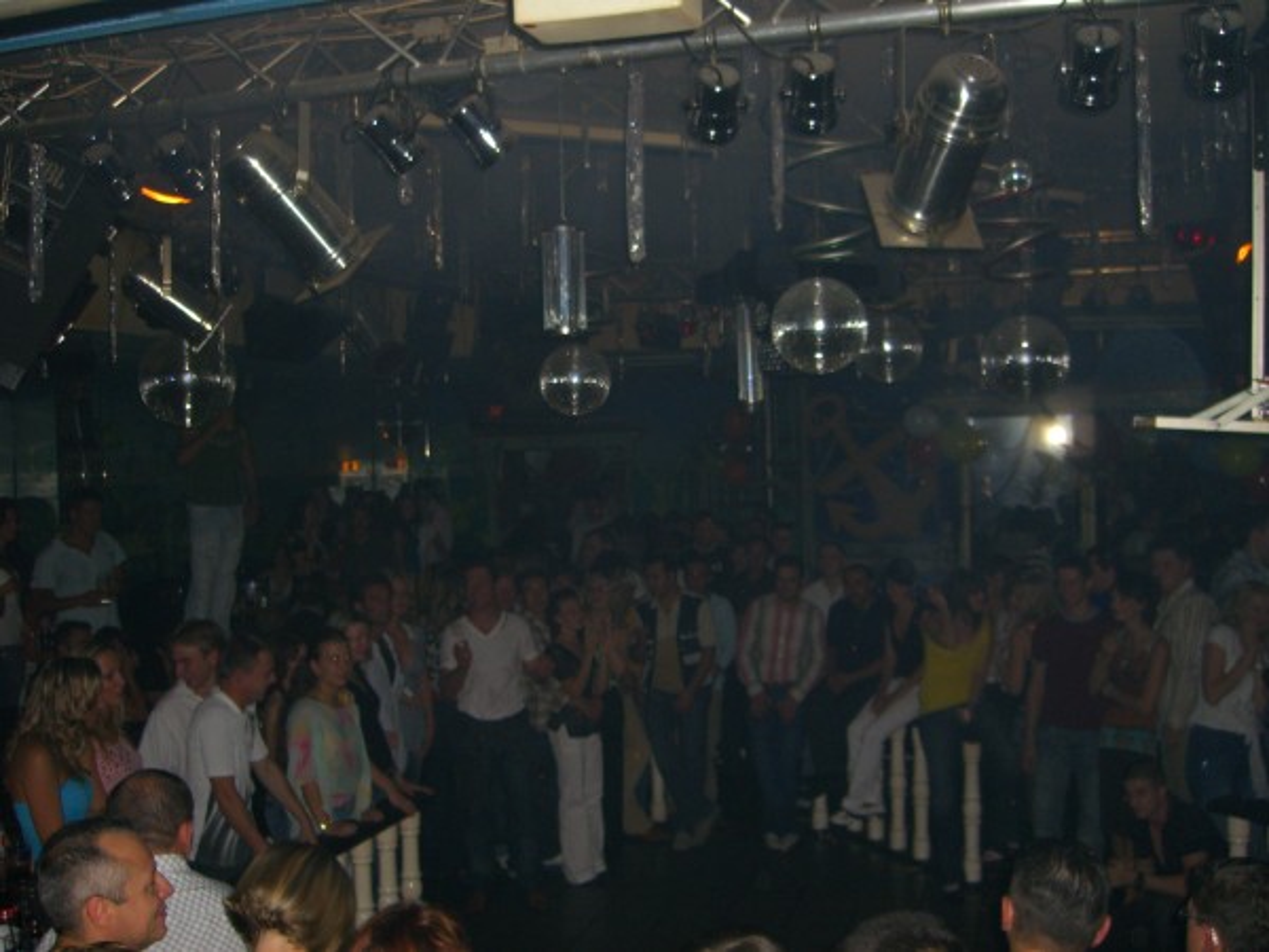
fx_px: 1393
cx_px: 634
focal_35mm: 38
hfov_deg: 49.0
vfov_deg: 37.7
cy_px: 476
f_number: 2.8
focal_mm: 7.9
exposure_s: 1/60
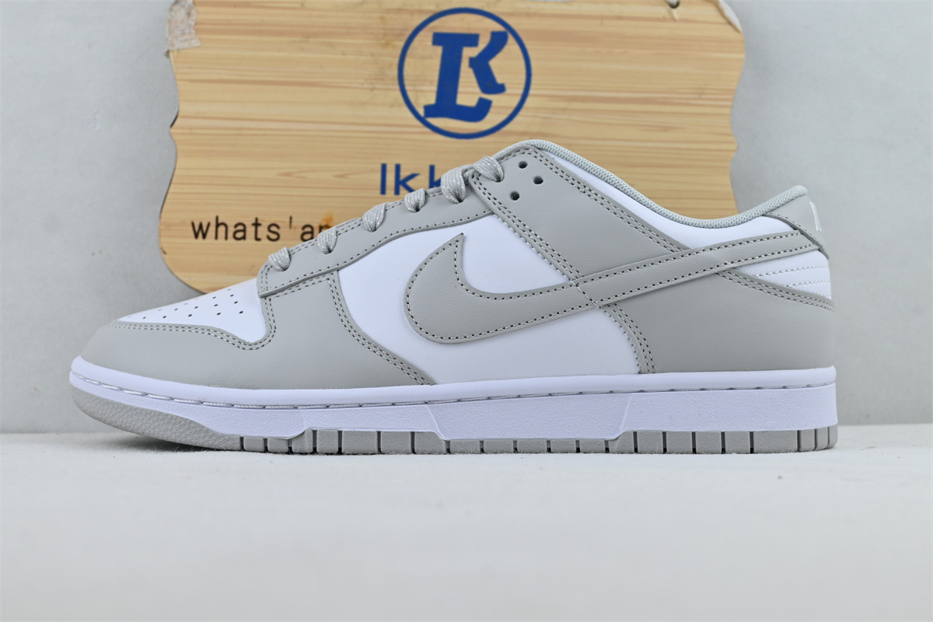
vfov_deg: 28.5
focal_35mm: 47
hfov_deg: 41.7
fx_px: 1224
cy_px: 311
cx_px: 466
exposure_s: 1/100
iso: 100
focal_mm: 31.5
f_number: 5
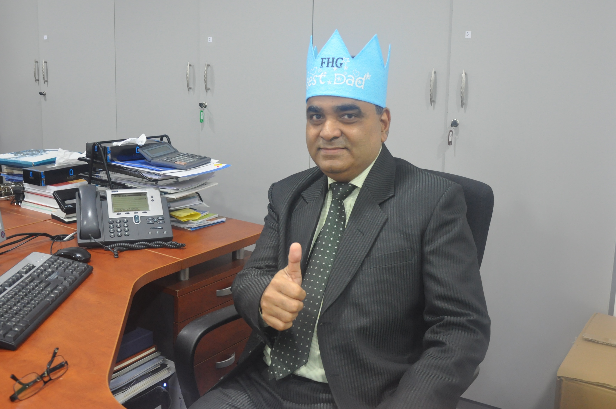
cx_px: 258
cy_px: 162
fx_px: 660
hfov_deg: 49.8
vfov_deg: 34.3
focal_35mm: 39
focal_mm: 21
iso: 800
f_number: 5
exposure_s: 1/25
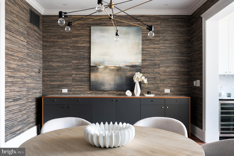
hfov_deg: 62.0
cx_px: 117
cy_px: 78
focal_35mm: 30
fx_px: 195
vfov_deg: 43.5
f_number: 13
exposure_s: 1/10
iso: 800
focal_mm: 30
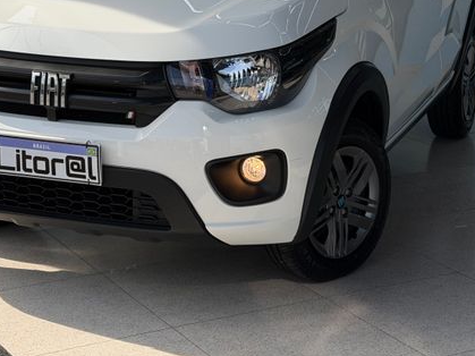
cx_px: 230
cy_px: 69
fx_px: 1207
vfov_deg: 16.6
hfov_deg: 22.3
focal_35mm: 88
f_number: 1.78
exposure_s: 1/2494
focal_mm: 6.76
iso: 80
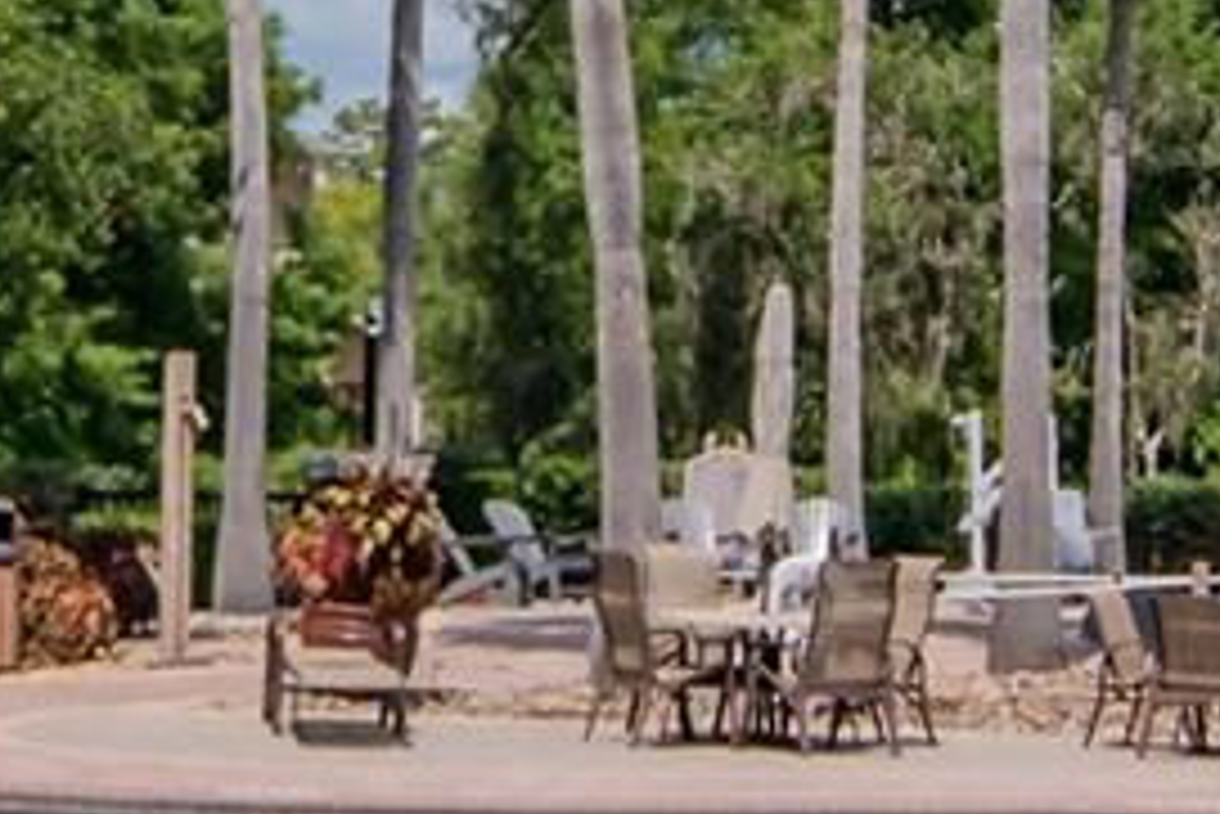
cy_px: 153
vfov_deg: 11.9
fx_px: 3897
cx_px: -279
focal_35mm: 115
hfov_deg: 16.9
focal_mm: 13
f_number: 7.1
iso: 800
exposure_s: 1/4000
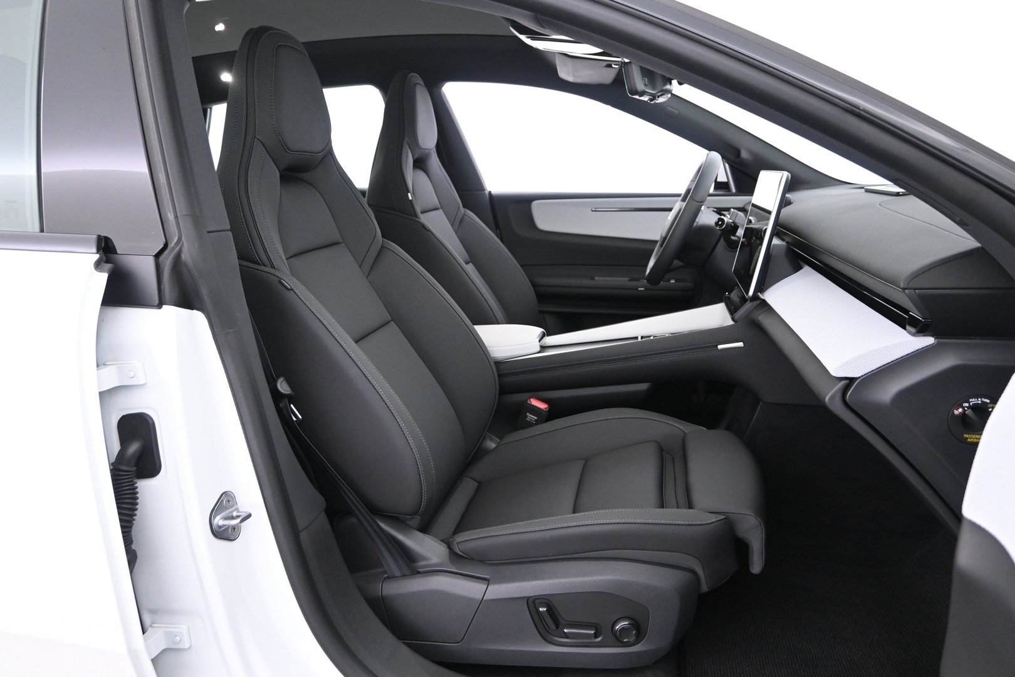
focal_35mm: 27
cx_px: 508
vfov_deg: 47.9
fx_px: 761
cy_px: 338
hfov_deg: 67.4
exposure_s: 1/25
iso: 2500
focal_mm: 18
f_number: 3.5
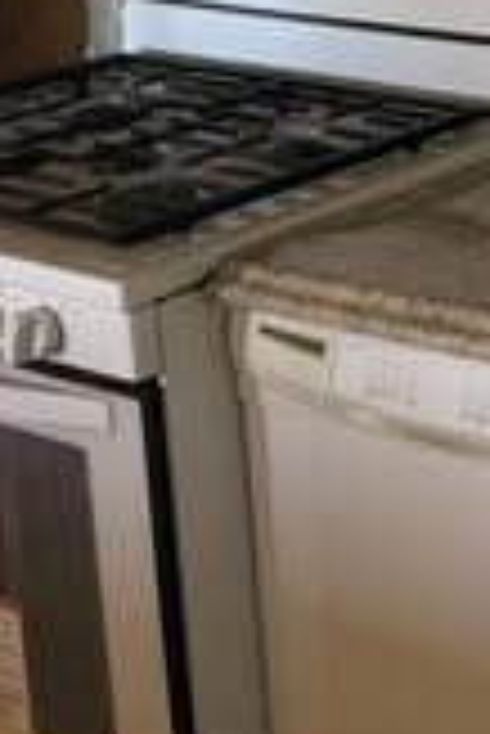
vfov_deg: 20.9
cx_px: 1106
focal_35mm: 91
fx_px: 1854
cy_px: -142
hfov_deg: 12.4
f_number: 1.78
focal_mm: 6.76
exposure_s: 1/60
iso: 125
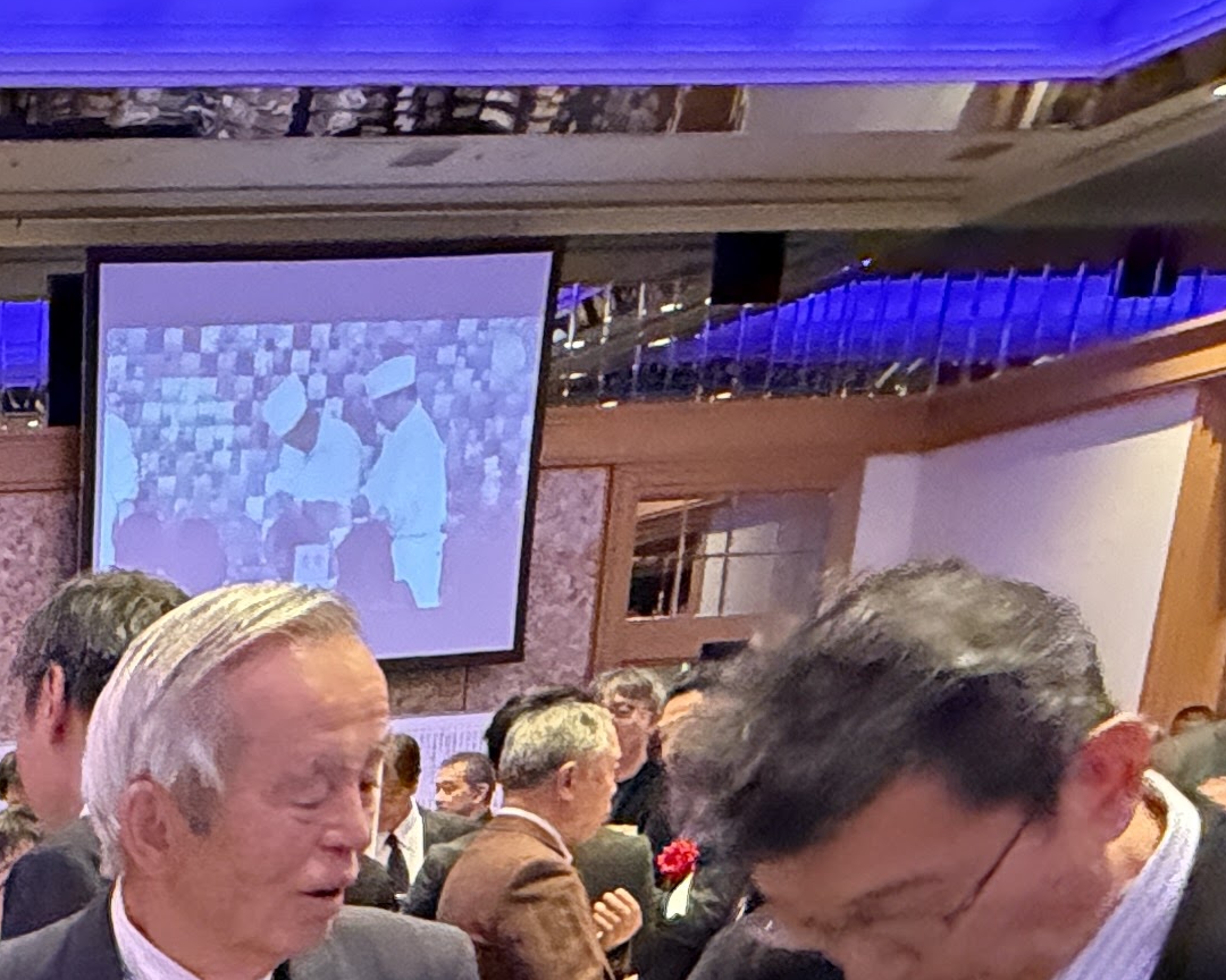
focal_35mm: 51
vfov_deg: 23.5
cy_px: 1481
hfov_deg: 28.6
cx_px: -438
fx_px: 1851
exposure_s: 1/60
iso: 1000
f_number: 2.2
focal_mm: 2.22
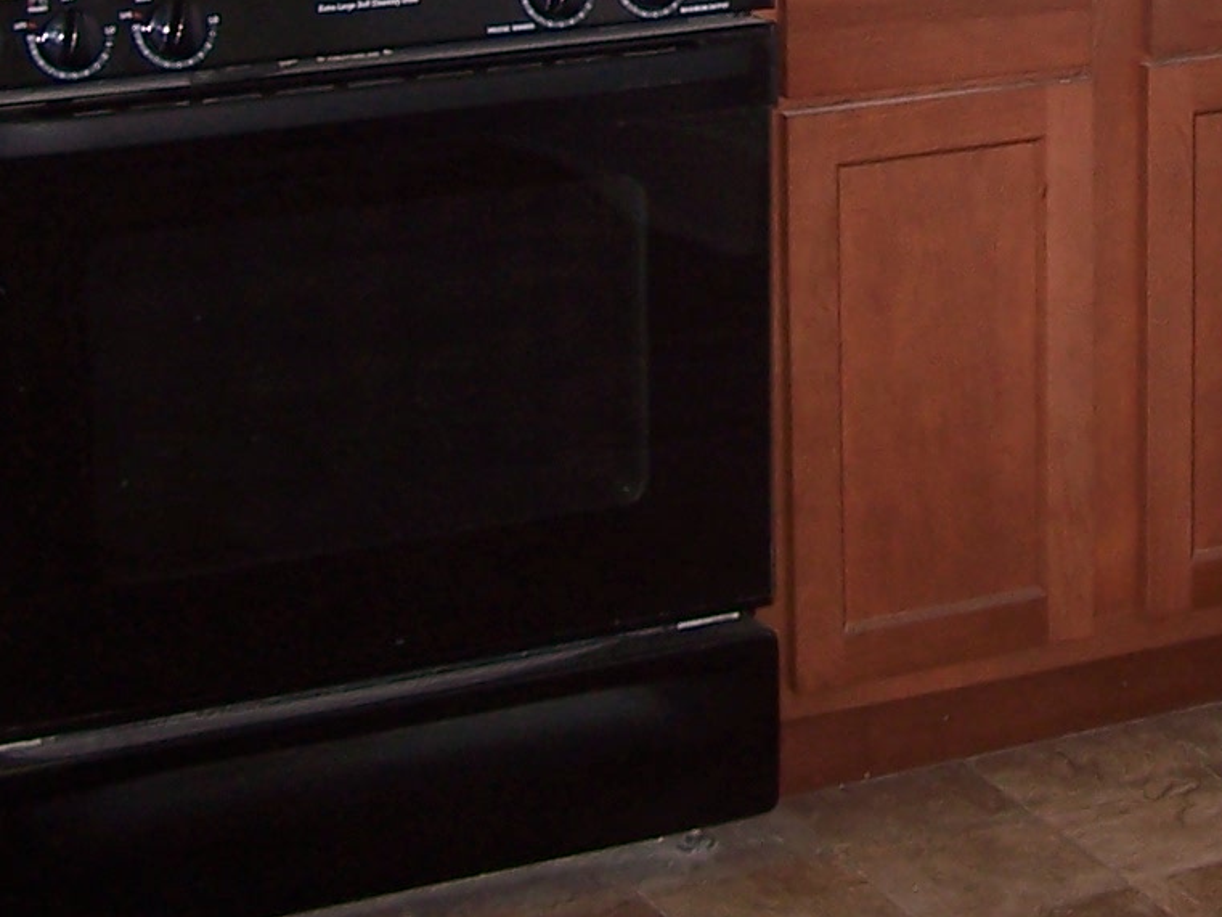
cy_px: -366
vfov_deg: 12.4
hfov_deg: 16.7
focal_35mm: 115
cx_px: 1246
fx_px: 4060
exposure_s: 1/60
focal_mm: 6.3
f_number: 2.8
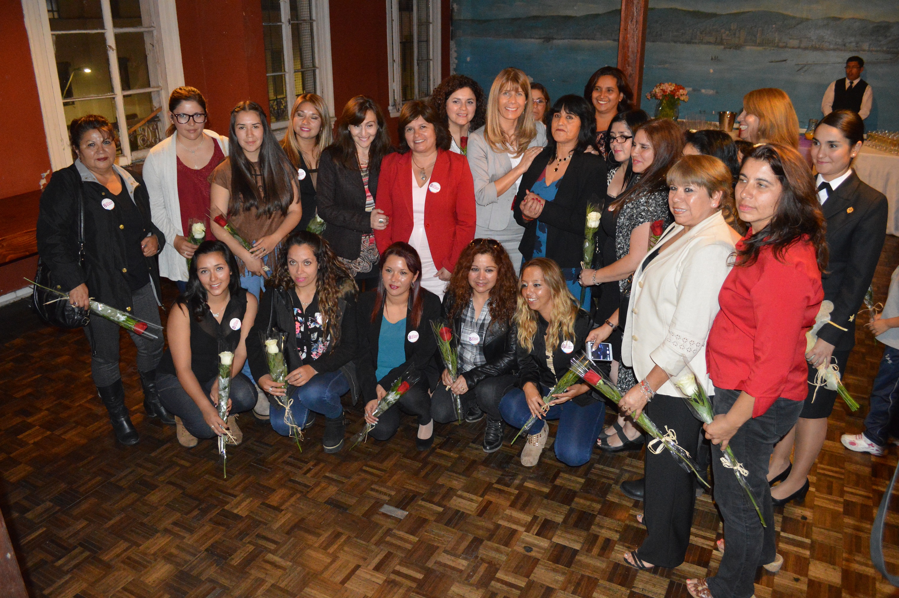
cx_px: 450
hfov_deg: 67.4
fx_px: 674
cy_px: 299
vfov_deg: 47.8
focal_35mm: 27
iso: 3200
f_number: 3.5
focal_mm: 18
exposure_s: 1/60
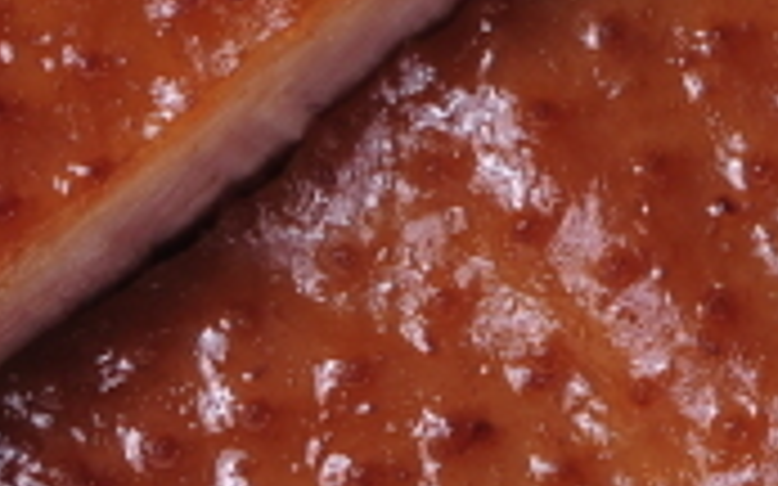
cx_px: 486
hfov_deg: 3.9
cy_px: -180
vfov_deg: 2.4
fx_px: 11488
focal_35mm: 542
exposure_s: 1/125
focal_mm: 60
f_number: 8
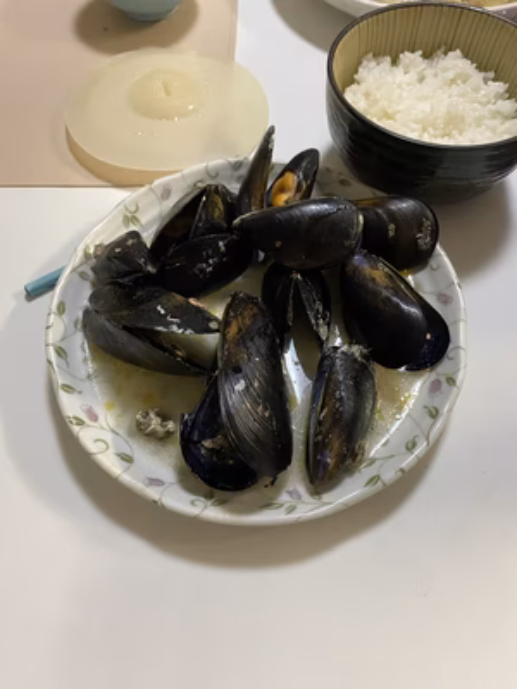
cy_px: 344
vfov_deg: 67.3
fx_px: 518
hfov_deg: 53.1
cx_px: 258
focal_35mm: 26
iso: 500
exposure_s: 1/42
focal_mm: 4.25
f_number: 1.8
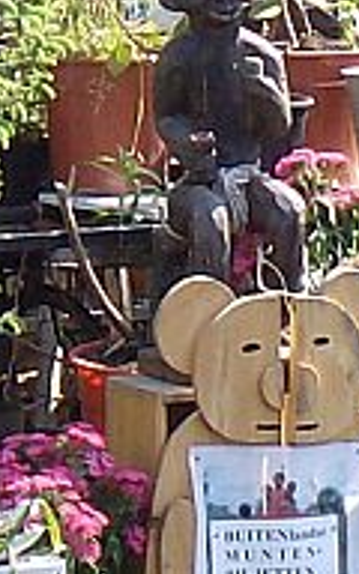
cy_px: -85
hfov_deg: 2.2
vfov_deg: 3.4
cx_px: 114
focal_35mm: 610
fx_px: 9549
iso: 100
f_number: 4.8
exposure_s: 1/200
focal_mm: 18
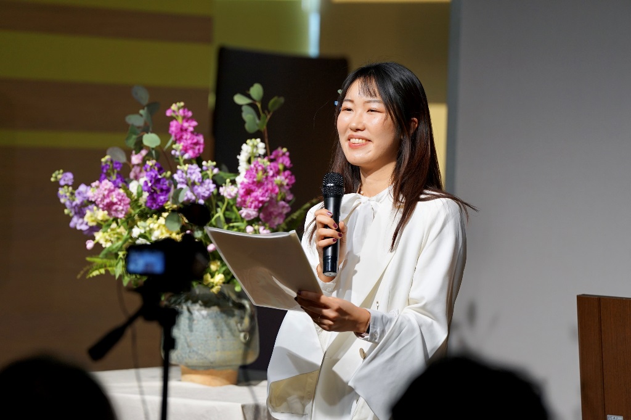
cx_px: 316
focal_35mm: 200
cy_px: 210
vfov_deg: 6.9
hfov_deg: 10.3
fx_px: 3503
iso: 500
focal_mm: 200
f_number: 4
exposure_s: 1/250
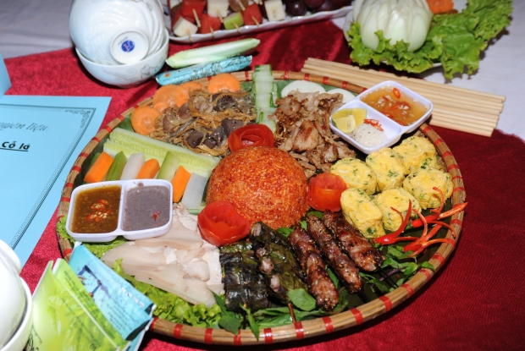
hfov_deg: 38.1
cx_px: 262
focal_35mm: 52
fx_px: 759
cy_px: 176
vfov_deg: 26.1
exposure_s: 1/60
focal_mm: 52
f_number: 5.6
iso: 500
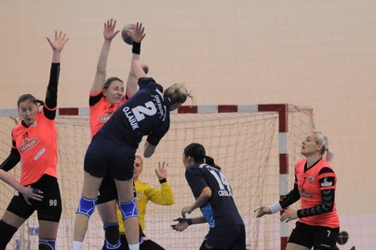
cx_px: 168
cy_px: 193
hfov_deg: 4.9
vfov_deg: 3.2
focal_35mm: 423
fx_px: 4411
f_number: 2.8
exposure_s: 1/500
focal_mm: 170
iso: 2000
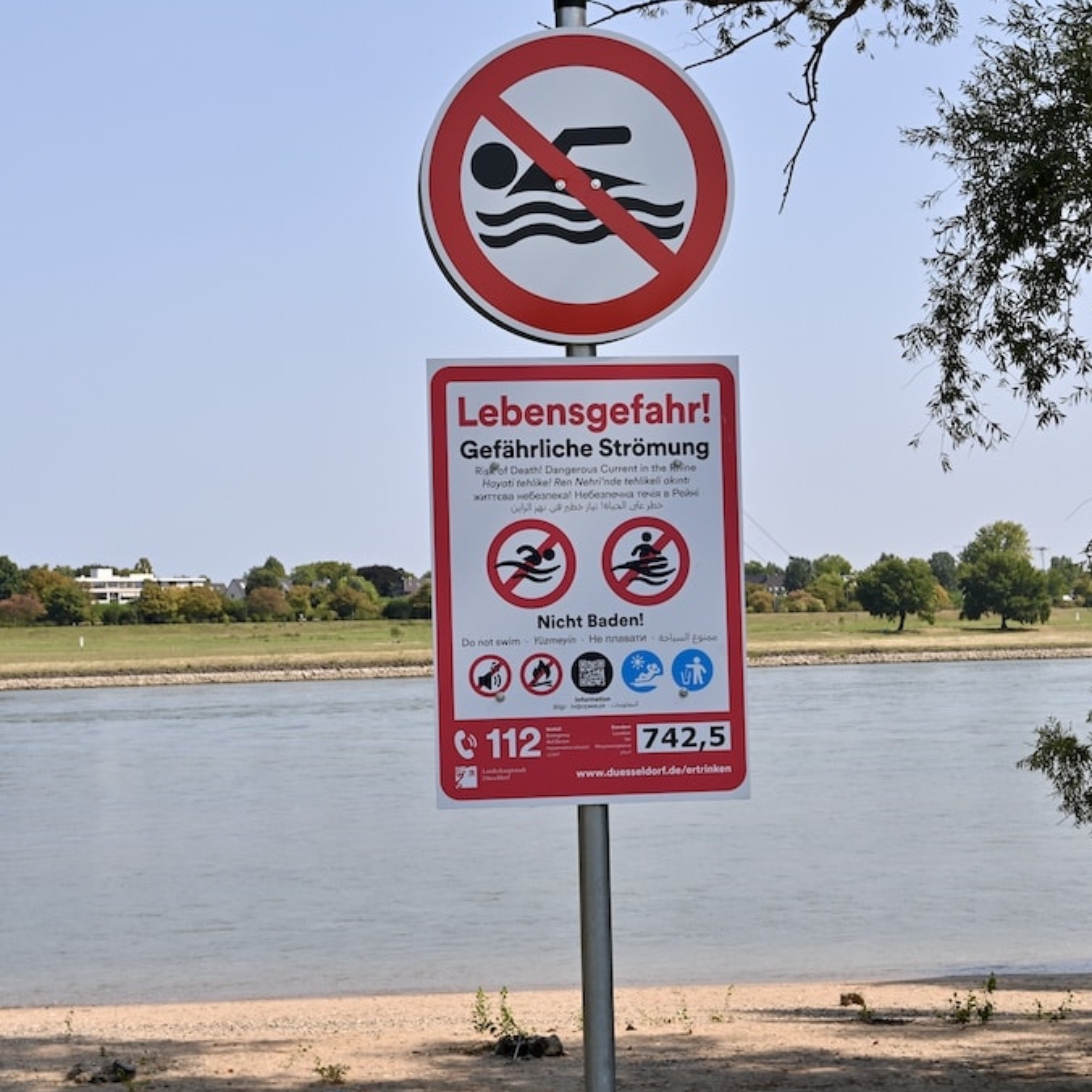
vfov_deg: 25.7
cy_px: 548
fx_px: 2391
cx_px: 594
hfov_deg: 25.7
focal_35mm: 67
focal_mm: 52
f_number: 13
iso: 100
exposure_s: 1/100
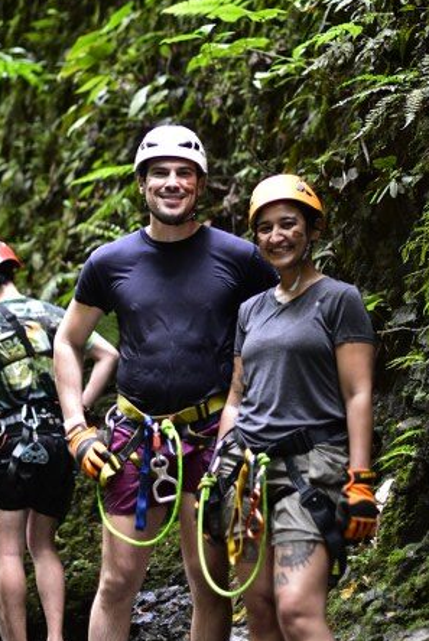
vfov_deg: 18.9
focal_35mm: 108
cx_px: 208
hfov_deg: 12.7
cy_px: 232
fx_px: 1926
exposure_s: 1/250
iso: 1400
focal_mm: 50
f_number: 1.4
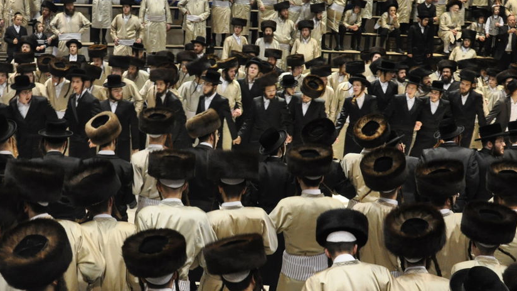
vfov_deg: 24.8
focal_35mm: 48
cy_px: 191
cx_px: 200
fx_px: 658
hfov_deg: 42.6
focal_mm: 18
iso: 1250
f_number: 5.6
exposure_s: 1/80
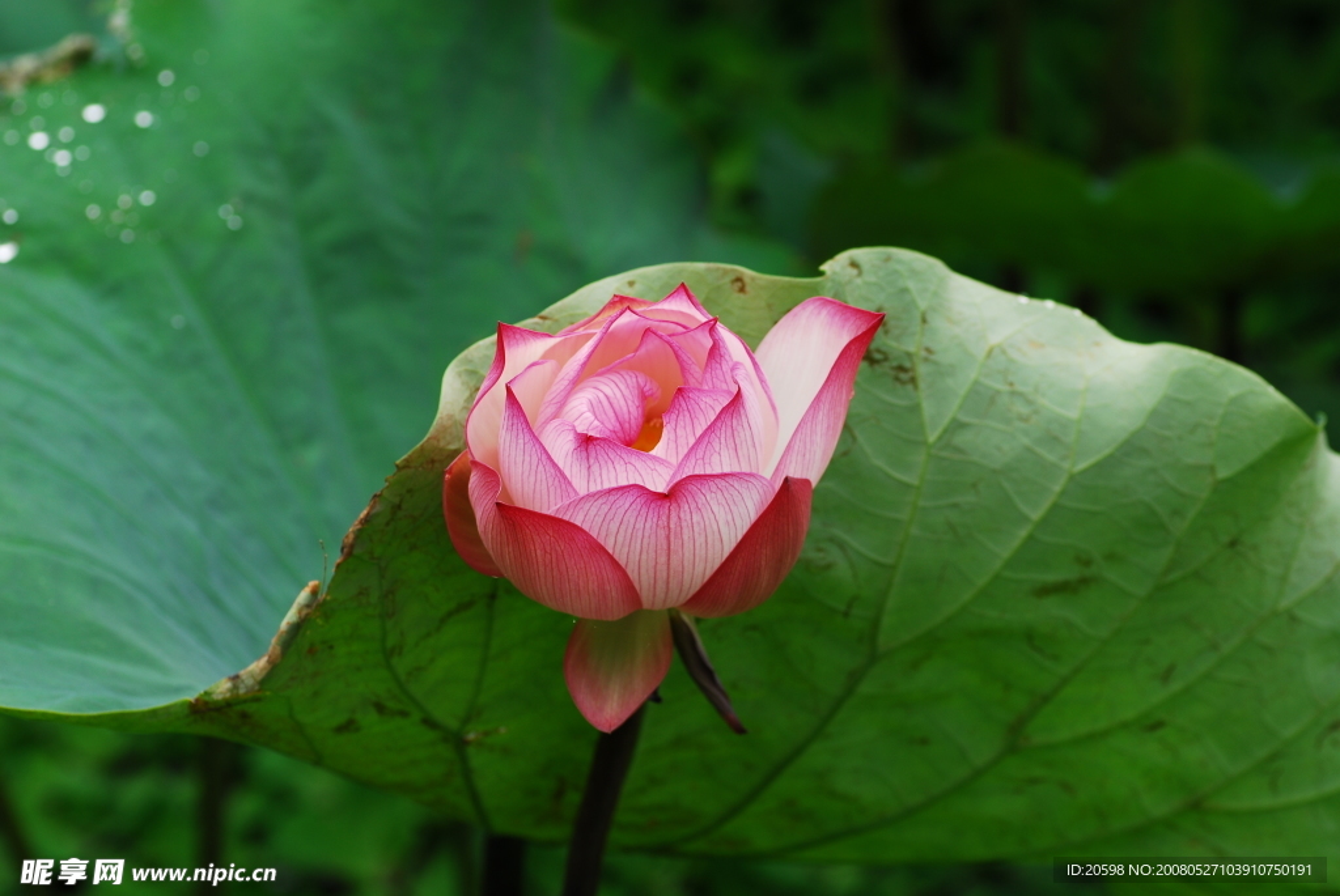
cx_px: 670
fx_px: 5030
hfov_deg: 15.2
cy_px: 448
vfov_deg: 10.2
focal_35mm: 135
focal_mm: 90
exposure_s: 1/250
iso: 100
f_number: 5
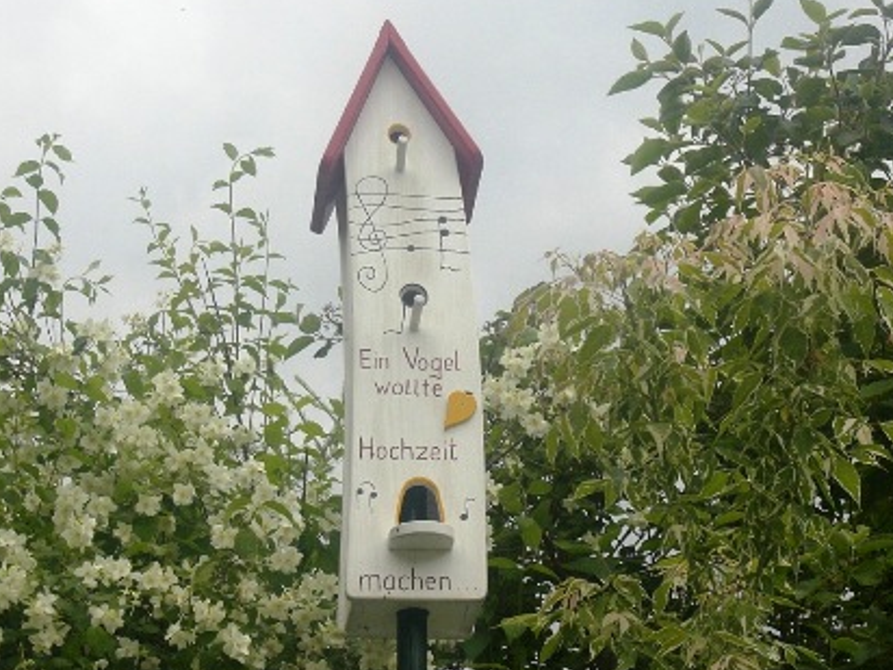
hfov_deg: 15.9
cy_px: 334
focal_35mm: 124
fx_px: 3199
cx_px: 436
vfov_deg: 12.0
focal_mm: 18.9
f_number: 5.4
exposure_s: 1/320
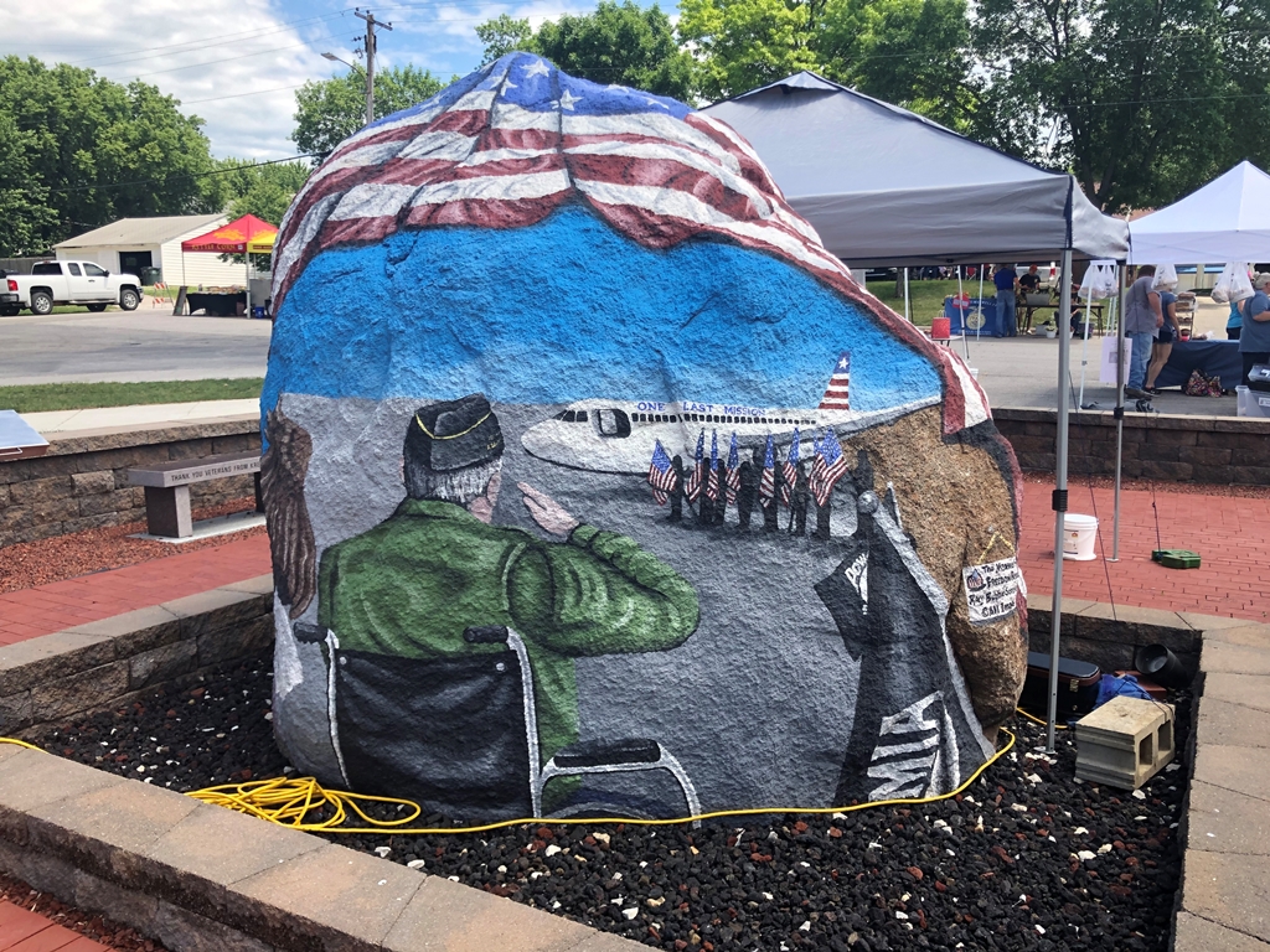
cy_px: 476
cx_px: 635
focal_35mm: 28
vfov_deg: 49.7
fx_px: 1027
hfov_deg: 63.4
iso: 20
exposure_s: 1/979
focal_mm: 3.99
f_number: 1.8
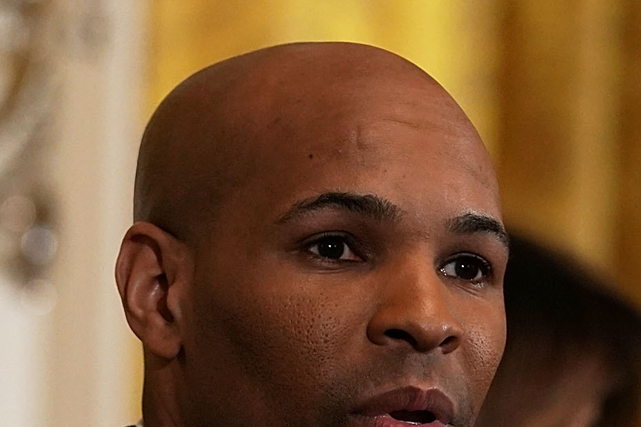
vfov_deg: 2.5
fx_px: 9650
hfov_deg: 3.8
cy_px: 676
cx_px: 108
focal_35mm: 542
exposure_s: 1/400
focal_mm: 168
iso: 1600
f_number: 4
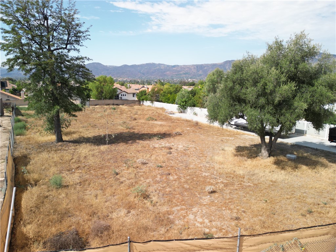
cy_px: 126
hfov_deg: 71.6
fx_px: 233
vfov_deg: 56.8
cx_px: 168
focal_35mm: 24
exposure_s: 1/1000
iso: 130
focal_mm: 6.72
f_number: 1.7
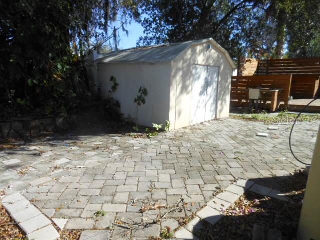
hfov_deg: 69.4
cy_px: 120
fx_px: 231
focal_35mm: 25
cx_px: 160
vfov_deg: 54.9
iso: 80
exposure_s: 1/640
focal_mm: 4.5
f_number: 3.2
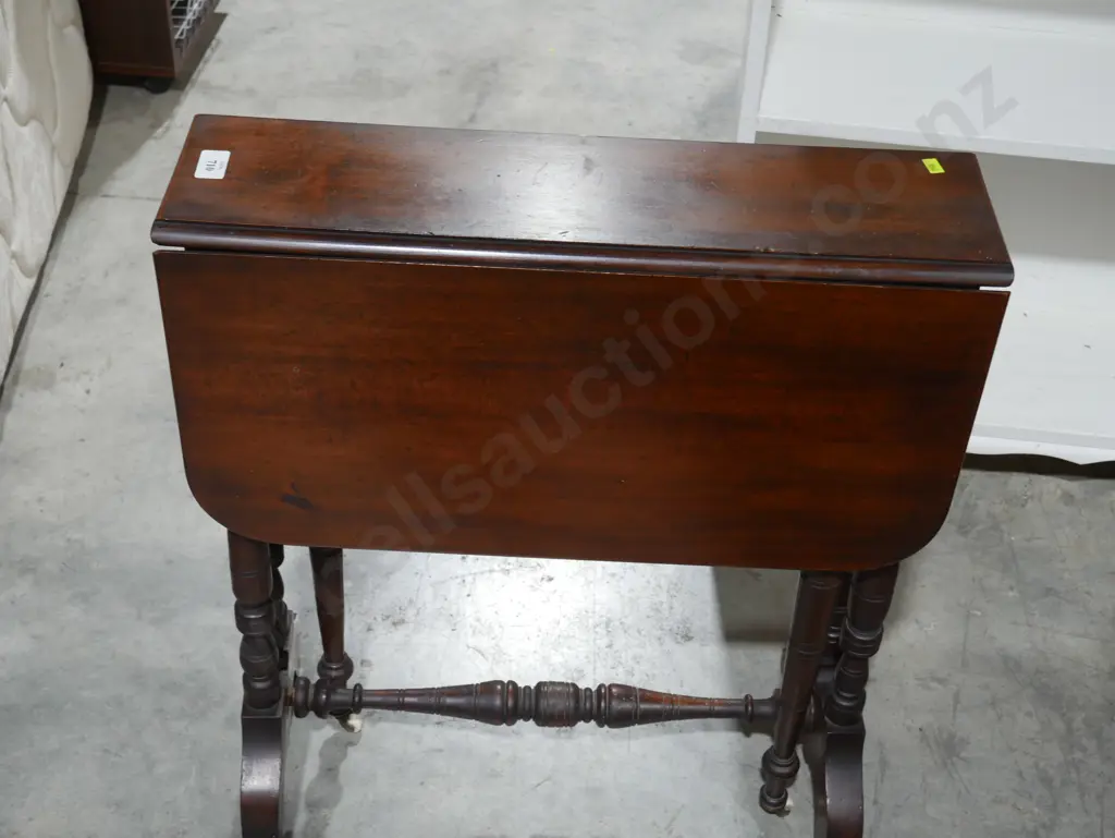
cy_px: 419
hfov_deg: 38.2
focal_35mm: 50
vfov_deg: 29.1
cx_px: 558
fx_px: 1611
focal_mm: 25
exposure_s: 1/60
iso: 800
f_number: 5.3
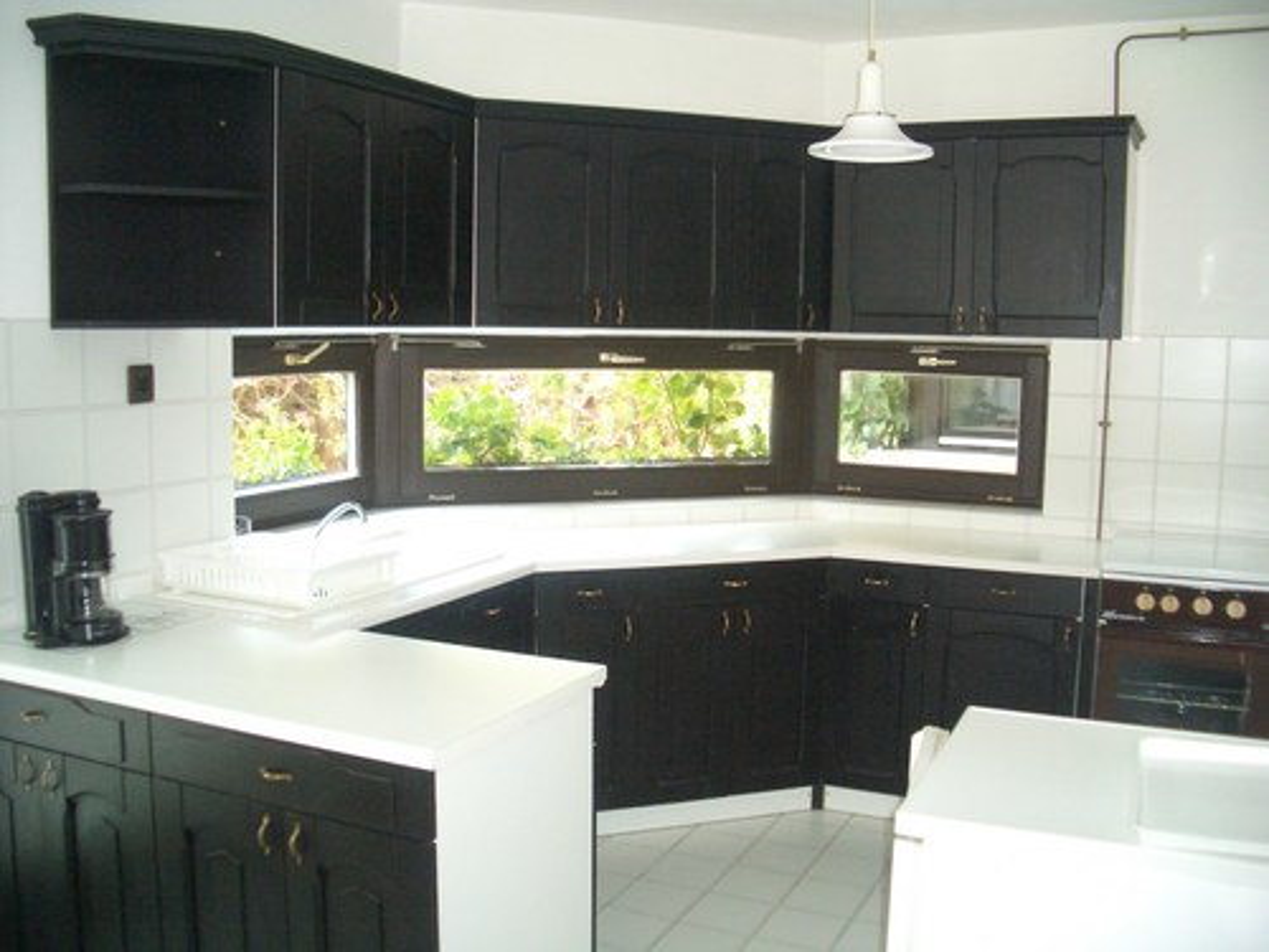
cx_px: 634
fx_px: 1283
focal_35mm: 35
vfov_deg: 40.7
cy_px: 476
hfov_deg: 52.6
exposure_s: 1/60
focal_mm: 5.8
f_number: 2.6
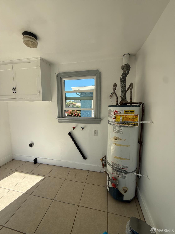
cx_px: 88
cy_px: 117
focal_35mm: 14
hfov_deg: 85.7
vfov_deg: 102.1
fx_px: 94
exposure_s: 1/590
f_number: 2.2
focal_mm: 2.22
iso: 50
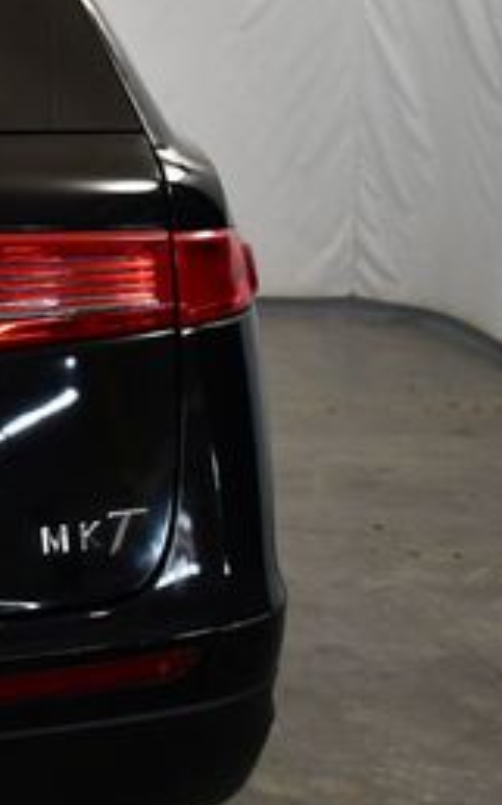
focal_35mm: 91
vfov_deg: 22.8
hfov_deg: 13.1
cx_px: -384
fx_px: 1994
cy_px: 337
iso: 800
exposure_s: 1/160
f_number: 3.5
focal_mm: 18
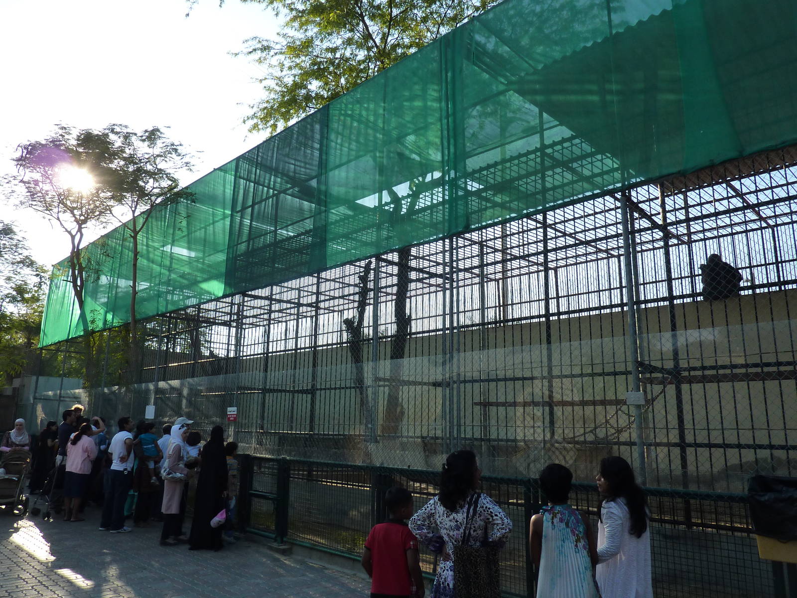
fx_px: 576
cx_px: 398
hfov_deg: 69.4
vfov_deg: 54.9
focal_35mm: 25
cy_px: 299
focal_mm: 4.1
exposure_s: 1/400
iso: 125
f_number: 4
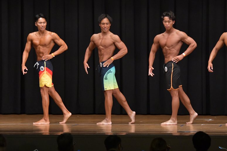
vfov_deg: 6.8
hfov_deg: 10.2
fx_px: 1273
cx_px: 114
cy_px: 76
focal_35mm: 202
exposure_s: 1/400
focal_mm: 135
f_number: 5.6
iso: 6400
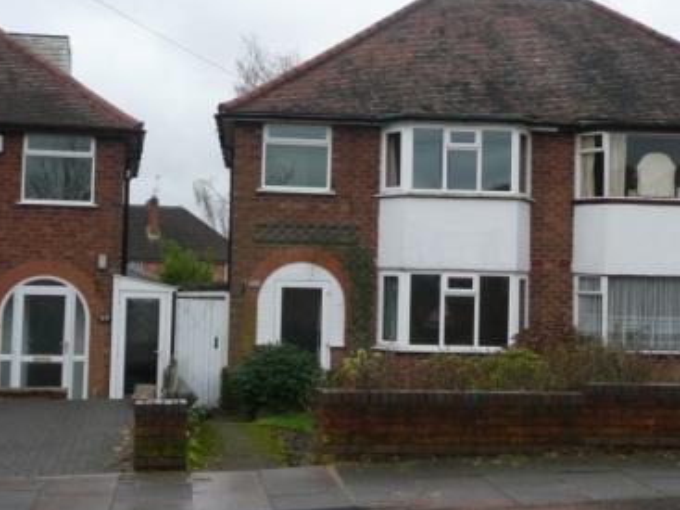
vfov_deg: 24.0
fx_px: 1198
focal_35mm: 61
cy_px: 217
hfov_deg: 31.7
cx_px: 356
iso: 100
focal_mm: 8.2
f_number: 4.2
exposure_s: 1/50
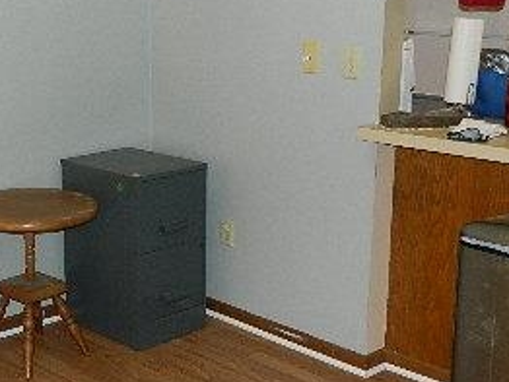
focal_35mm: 61
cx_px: 140
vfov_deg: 24.1
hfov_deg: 31.2
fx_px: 898
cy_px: 188
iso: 200
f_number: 3.1
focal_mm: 4.5
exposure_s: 1/30
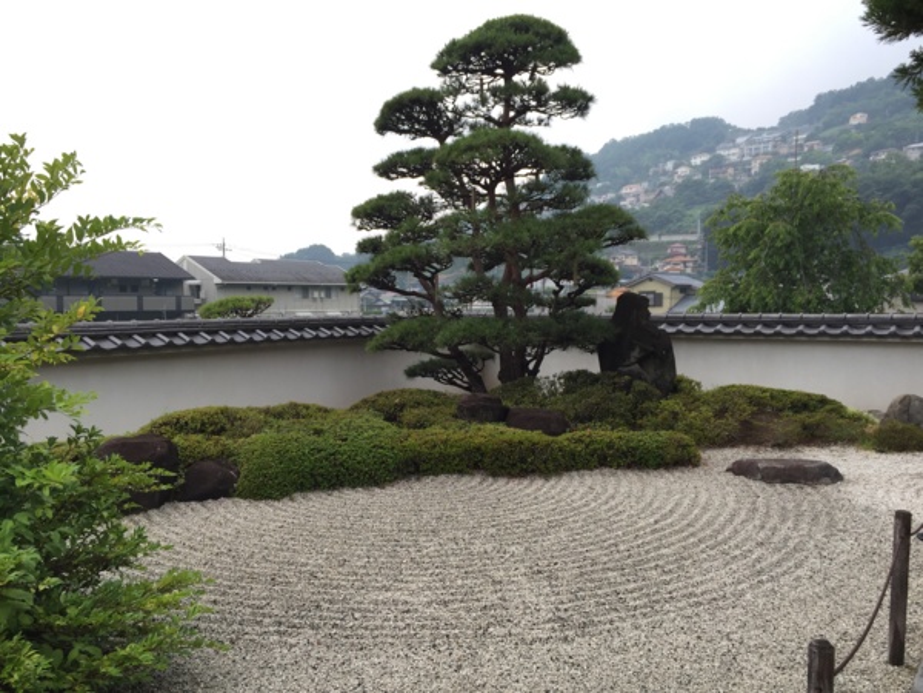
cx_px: 462
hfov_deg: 61.7
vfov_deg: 48.2
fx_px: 773
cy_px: 346
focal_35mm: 29
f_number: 2.2
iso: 32
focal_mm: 4.15
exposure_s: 1/235
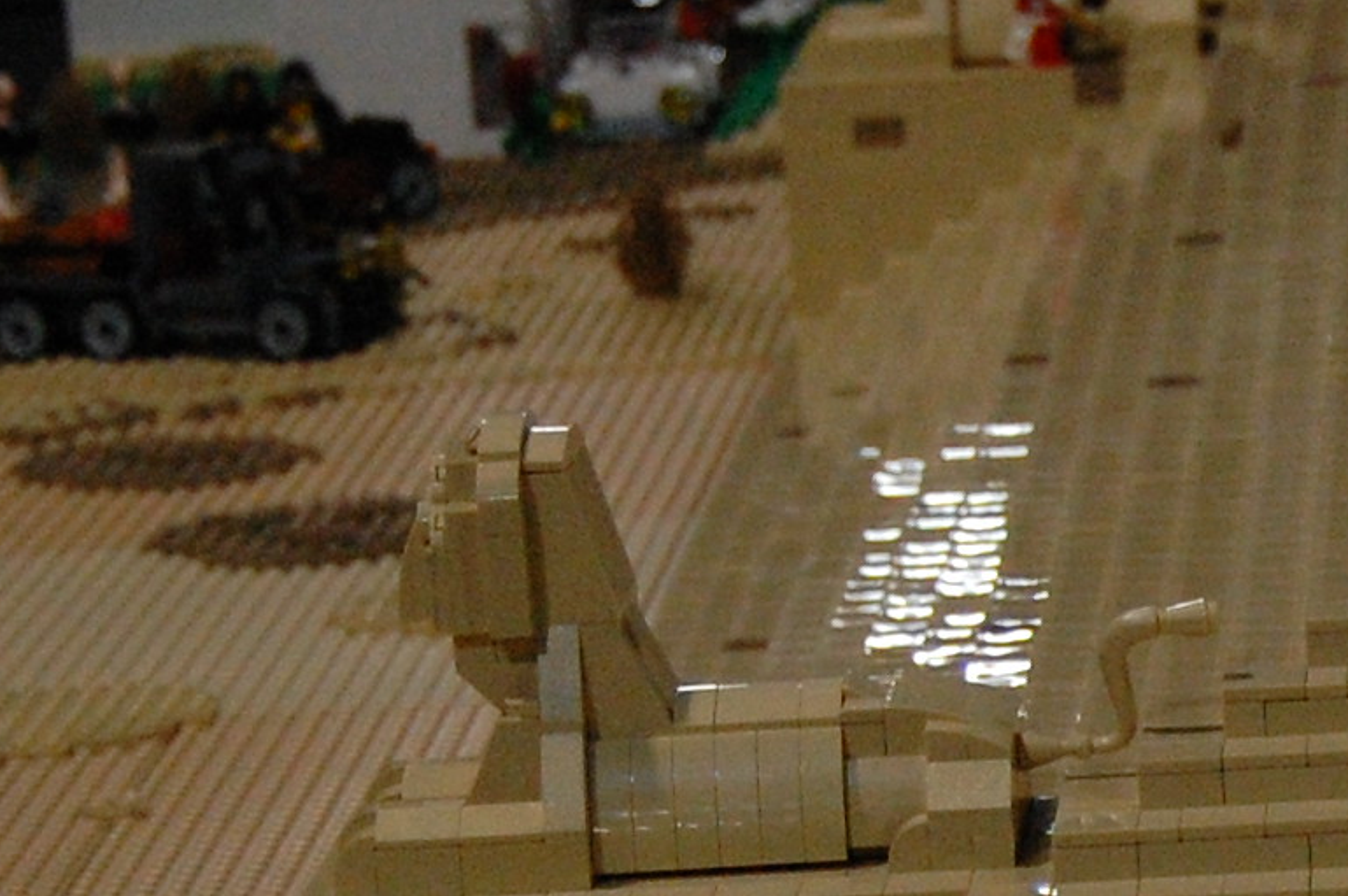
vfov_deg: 6.1
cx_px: 1711
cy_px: 1008
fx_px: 8341
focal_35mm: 223
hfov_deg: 9.1
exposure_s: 1/125
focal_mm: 38
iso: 1600
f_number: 5
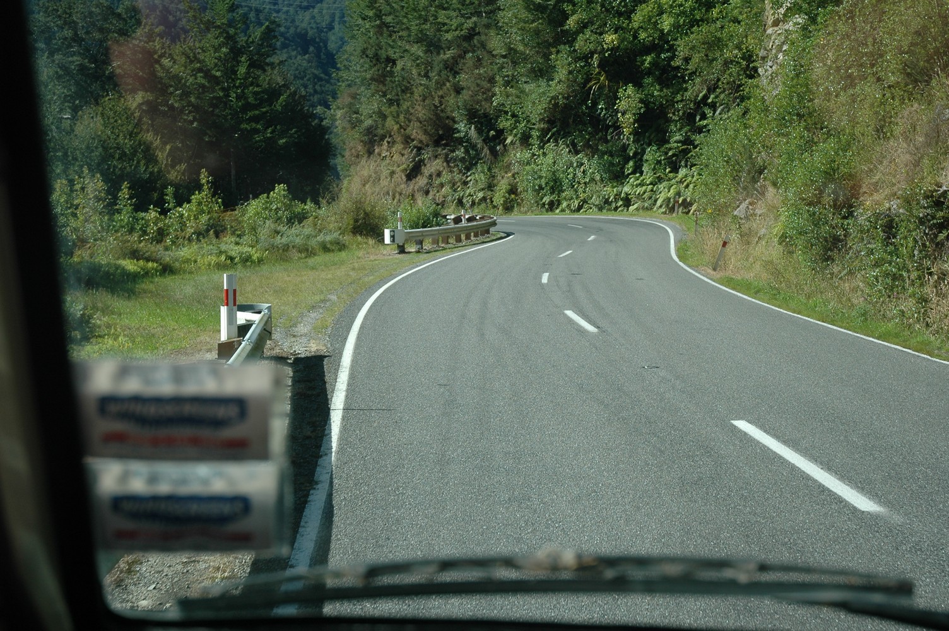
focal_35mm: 51
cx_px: 474
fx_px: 1343
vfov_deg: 26.4
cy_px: 316
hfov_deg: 38.9
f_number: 4.2
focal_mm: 34
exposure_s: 1/1000
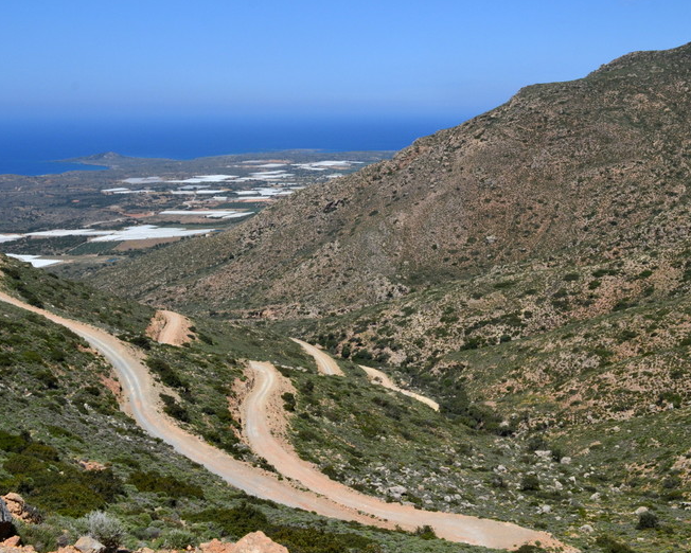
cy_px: 279
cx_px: 351
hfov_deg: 47.9
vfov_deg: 39.2
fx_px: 777
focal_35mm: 38
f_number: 11
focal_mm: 22
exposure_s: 1/500
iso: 400
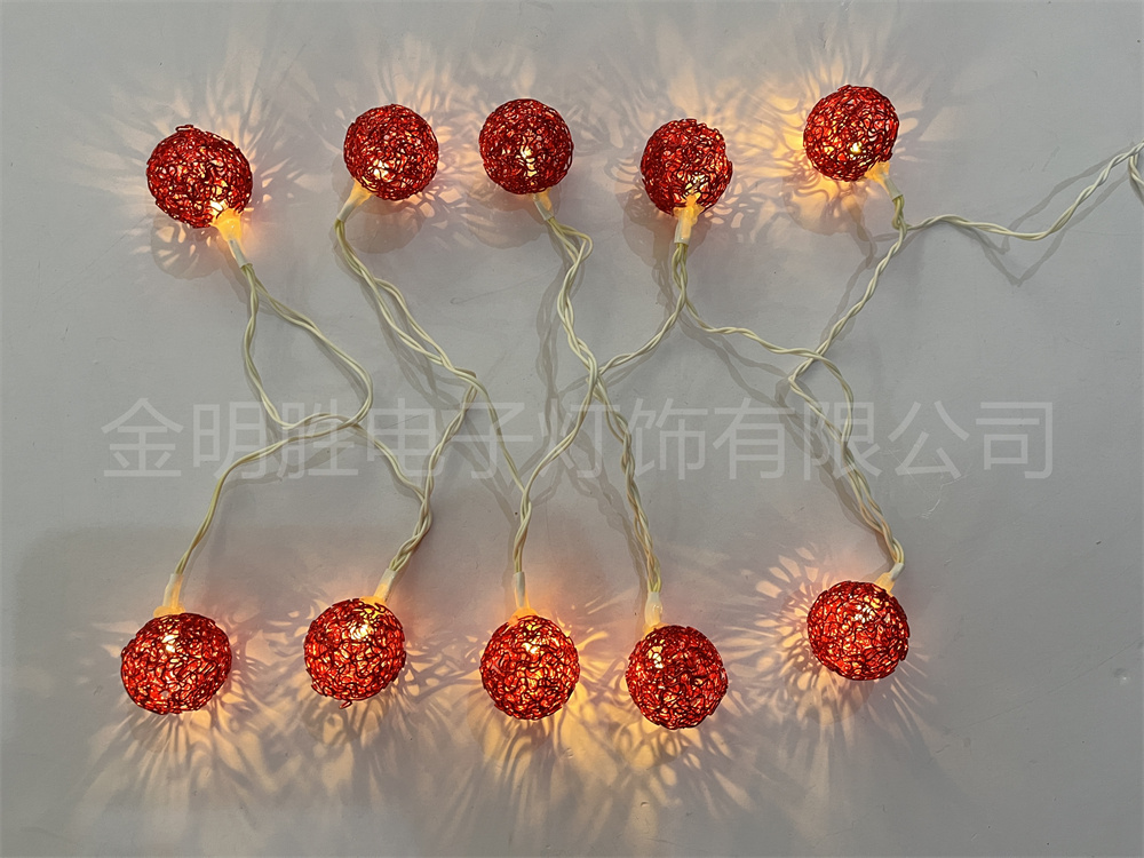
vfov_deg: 53.1
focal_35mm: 26
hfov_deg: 67.3
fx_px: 859
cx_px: 572
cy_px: 429
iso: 320
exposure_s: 1/50
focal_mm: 5.1
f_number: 1.6
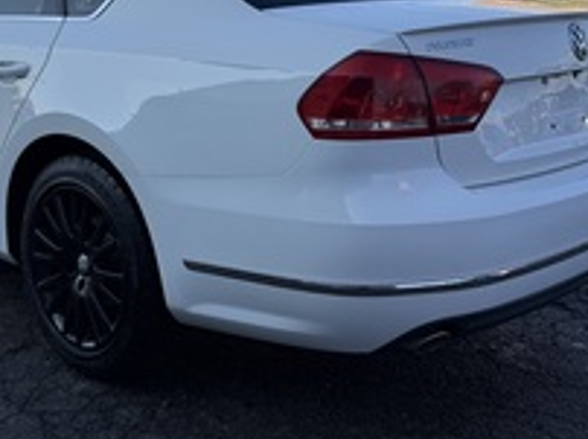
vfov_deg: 28.6
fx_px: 848
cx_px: 239
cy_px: 103
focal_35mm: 50
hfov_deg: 38.1
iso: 80
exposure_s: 1/3759
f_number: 1.78
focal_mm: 6.76
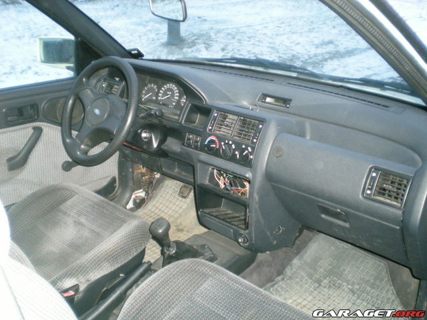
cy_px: 160
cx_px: 214
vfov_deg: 37.7
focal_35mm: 38
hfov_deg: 49.0
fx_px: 469
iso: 438
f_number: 3.1
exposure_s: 1/30
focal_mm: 6.3
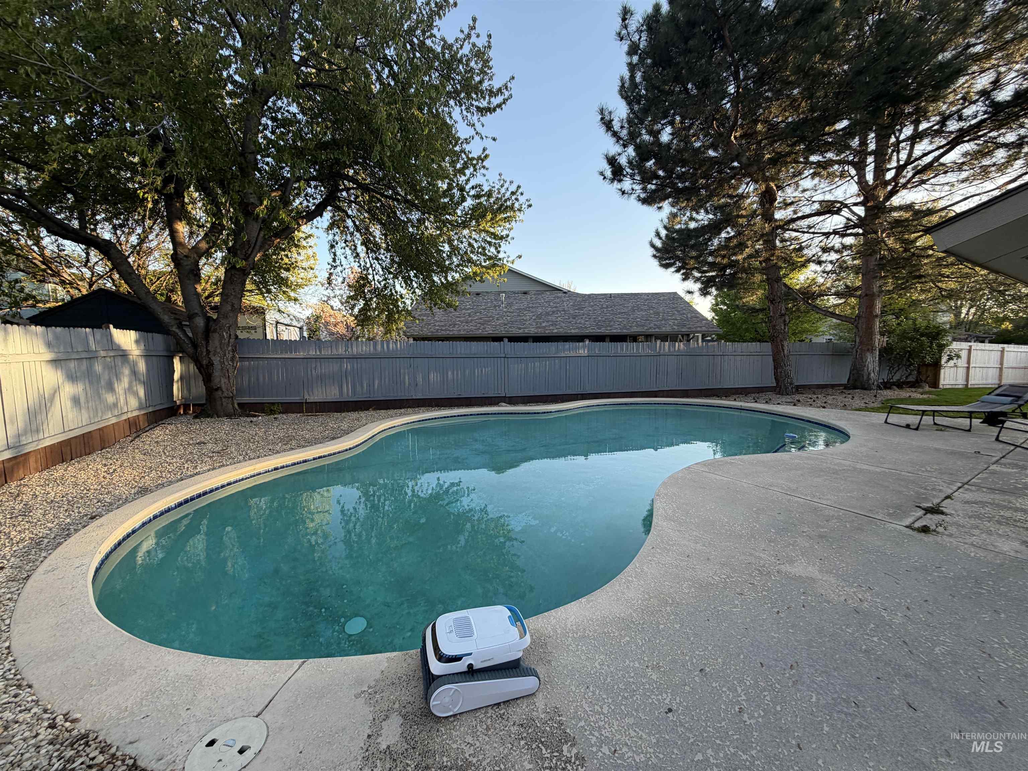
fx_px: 416
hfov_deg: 102.1
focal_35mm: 14
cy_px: 386
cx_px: 514
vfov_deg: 85.7
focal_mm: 2.22
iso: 40
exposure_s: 1/146
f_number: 2.2
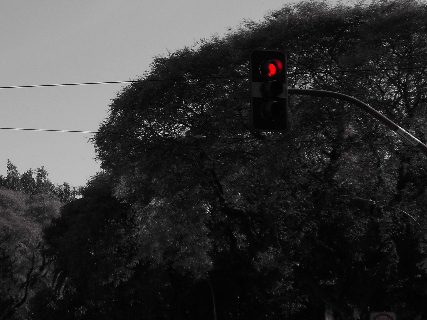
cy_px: 81
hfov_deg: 19.8
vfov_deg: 15.2
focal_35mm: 97
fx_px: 1197
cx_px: 35
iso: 80
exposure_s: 1/500
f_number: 4.5
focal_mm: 8.8
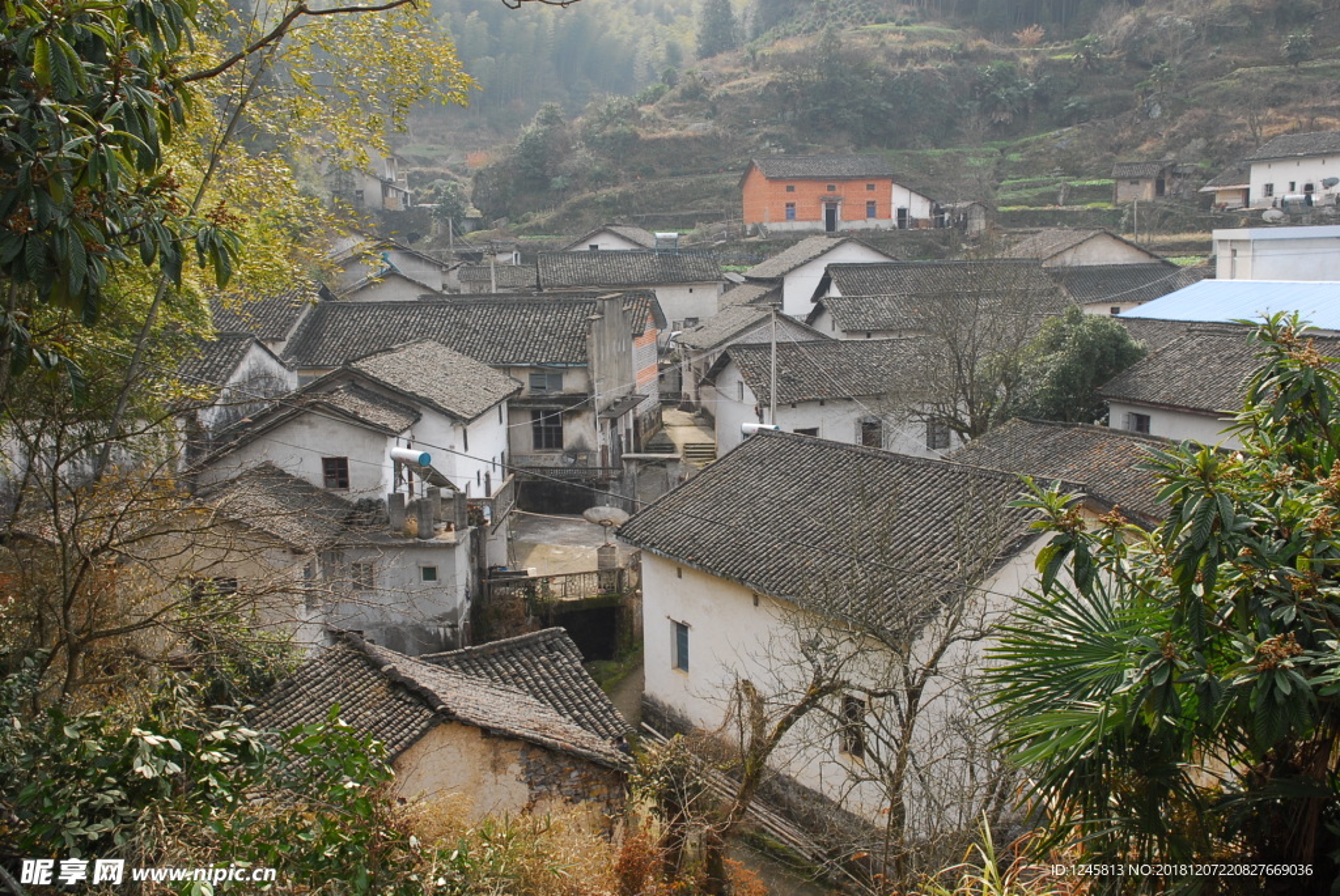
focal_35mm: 36
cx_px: 670
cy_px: 448
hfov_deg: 53.1
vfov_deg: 37.0
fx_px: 1341
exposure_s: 1/80
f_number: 7.1
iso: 125
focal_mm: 24
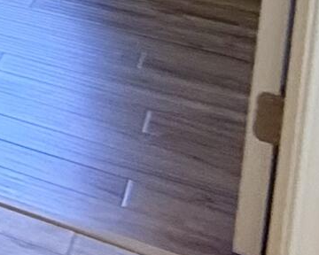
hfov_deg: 9.2
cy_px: -322
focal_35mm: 114
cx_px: -836
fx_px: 1076
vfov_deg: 11.5
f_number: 2.2
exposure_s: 1/60
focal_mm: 2.22
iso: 200
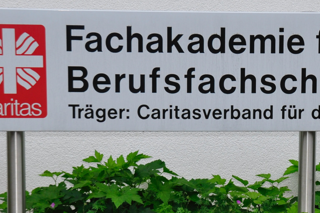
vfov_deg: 6.9
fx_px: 1751
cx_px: 308
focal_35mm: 197
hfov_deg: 10.4
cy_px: 186
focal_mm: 55
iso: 200
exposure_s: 1/200
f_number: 7.1
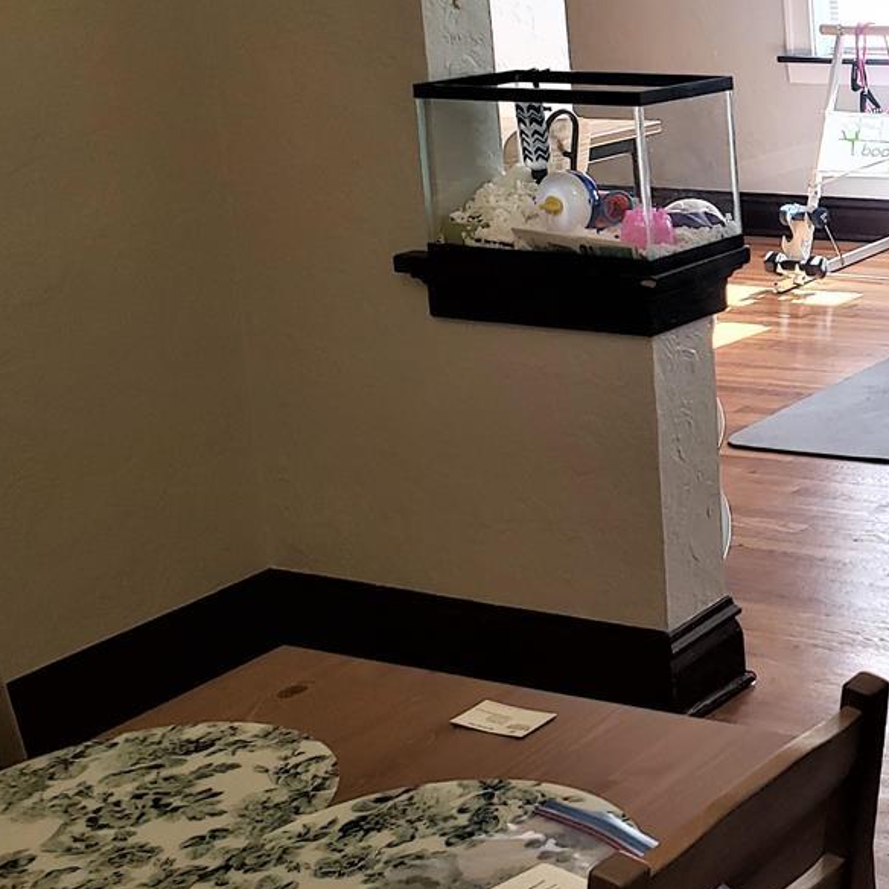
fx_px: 1831
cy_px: 251
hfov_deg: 24.6
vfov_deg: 27.0
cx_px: 1082
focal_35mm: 63
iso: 125
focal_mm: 4.3
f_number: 2.4
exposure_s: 1/60
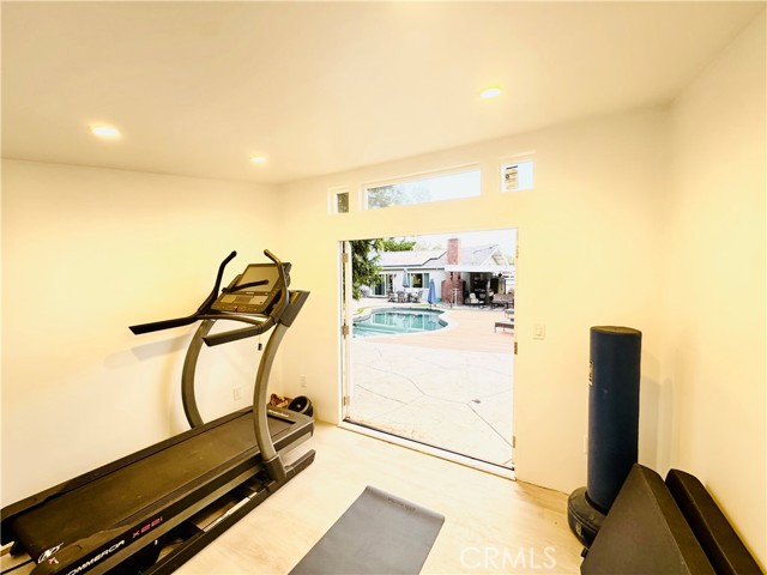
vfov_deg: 85.7
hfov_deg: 102.1
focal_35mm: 14
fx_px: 310
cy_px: 288
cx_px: 384
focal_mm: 2.22
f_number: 2.2
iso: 320
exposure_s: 1/99
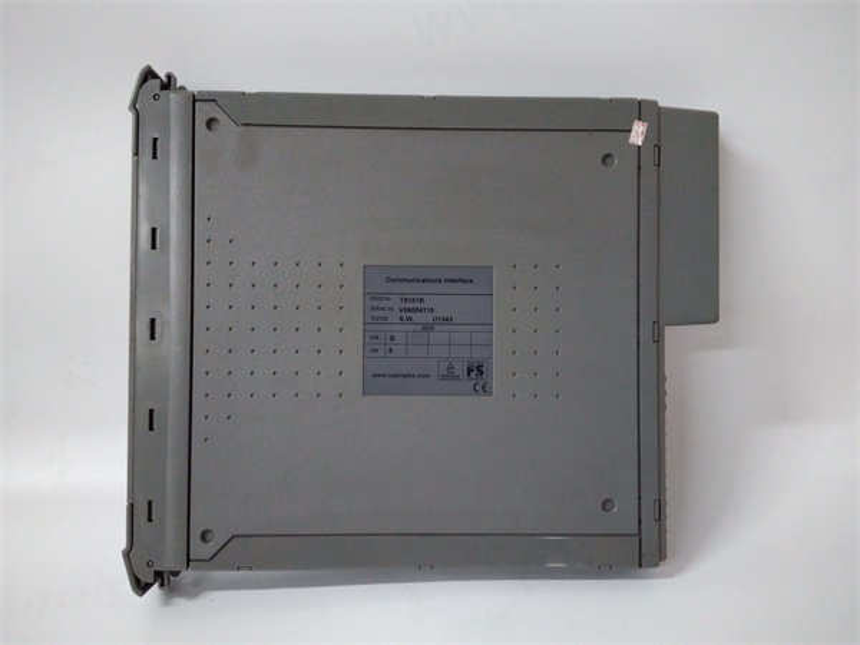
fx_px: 671
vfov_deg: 51.4
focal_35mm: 27
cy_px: 322
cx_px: 430
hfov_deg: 65.3
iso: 655
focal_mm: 3.79
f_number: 2
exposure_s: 1/33
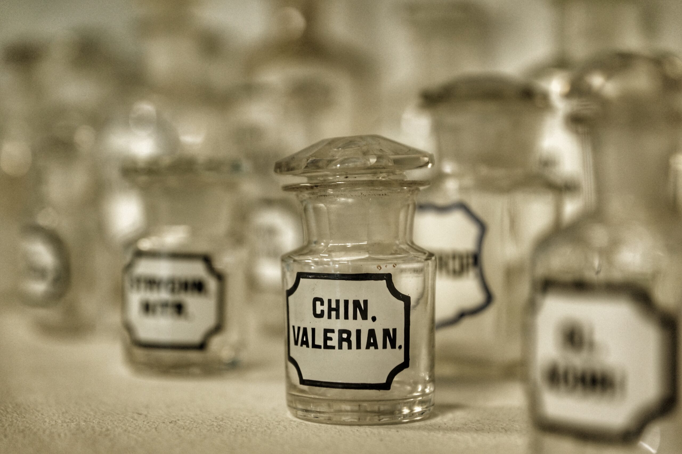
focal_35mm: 75
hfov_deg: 27.0
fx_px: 1421
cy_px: 227
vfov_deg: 18.2
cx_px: 341
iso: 400
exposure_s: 1/80
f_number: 2.8
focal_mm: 50
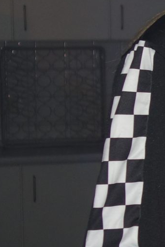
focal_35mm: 173
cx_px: 384
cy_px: 96
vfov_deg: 11.9
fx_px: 1188
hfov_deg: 7.5
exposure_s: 1/30
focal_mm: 12.48
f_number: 2.8
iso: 200
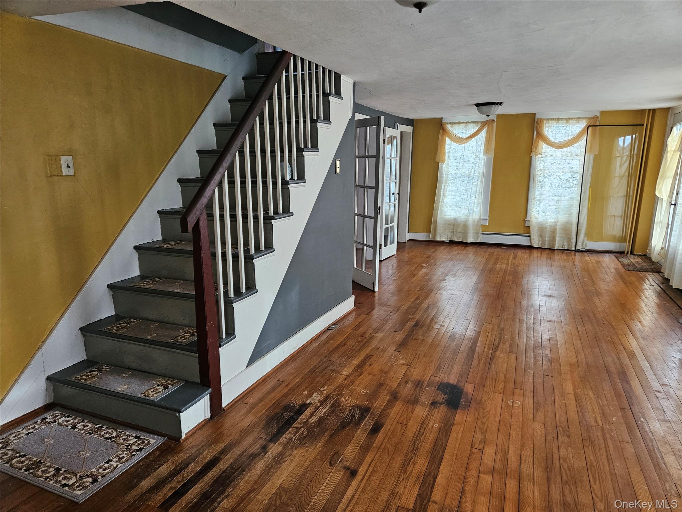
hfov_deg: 73.9
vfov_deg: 58.9
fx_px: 453
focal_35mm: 23
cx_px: 341
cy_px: 256
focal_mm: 5.4
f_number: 1.8
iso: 200
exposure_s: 1/120
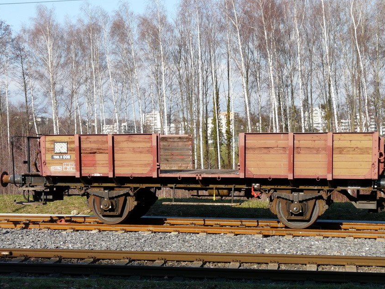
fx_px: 678
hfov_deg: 31.7
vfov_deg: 24.0
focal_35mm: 61
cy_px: 172
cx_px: 213
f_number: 5.6
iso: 100
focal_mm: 8.3
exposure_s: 1/250
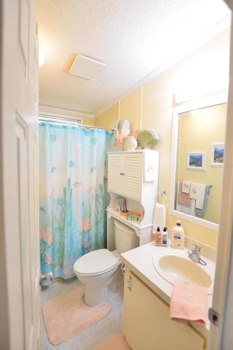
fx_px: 155
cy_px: 166
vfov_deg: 96.7
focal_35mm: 16
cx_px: 123
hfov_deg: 73.7
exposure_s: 1/30
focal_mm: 10
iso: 200
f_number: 3.5
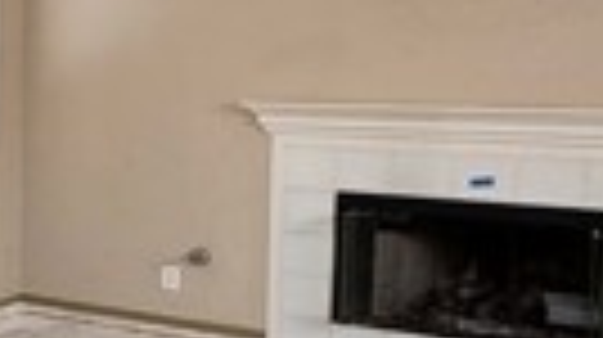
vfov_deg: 16.5
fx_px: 1166
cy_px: 135
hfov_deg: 18.4
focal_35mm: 73
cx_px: -616
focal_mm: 2.22
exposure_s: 1/99
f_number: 2.2
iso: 50
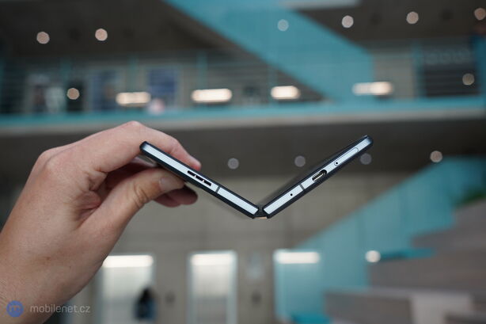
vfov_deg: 37.8
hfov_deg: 54.4
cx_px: 243
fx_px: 472
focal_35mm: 35
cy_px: 162
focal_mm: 35
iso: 1600
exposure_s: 1/160
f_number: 5.6
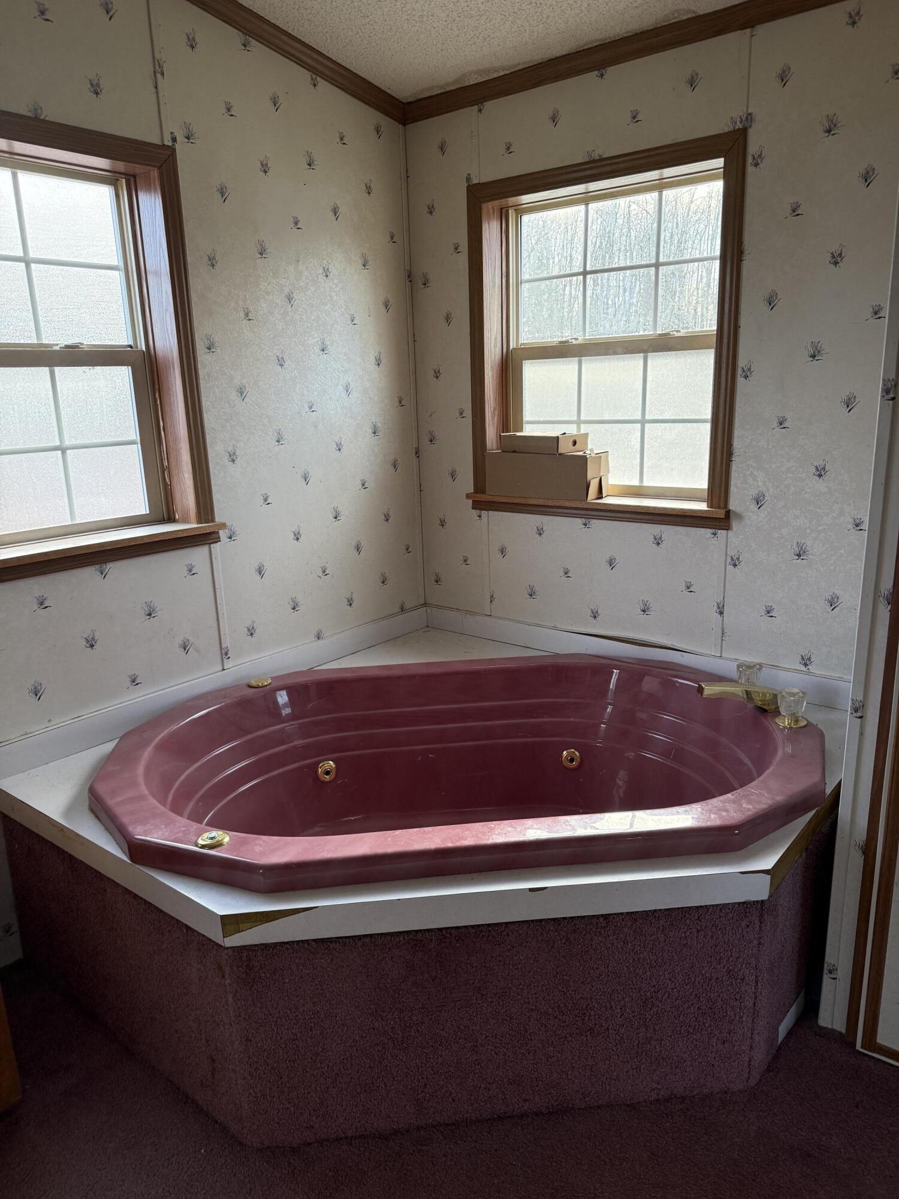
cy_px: 600
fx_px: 831
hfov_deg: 56.8
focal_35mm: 24
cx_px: 450
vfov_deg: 71.6
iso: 200
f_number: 1.78
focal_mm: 6.76
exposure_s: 1/220
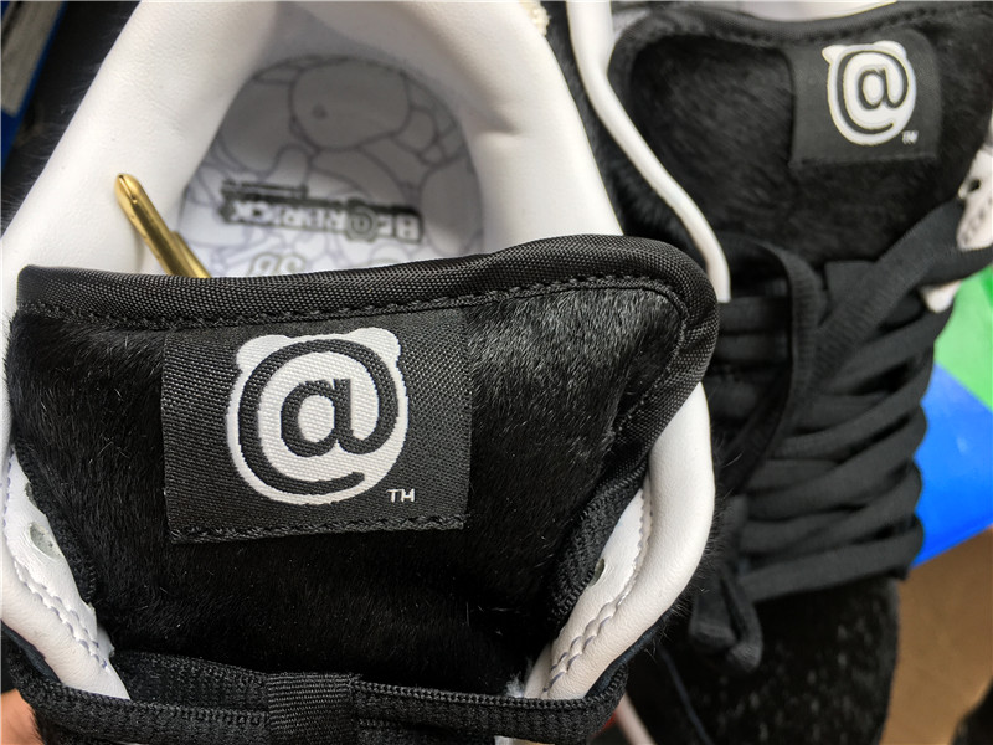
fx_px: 832
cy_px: 372
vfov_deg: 48.2
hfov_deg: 61.7
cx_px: 496
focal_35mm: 29
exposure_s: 1/100
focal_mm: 4.15
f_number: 2.2
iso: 25
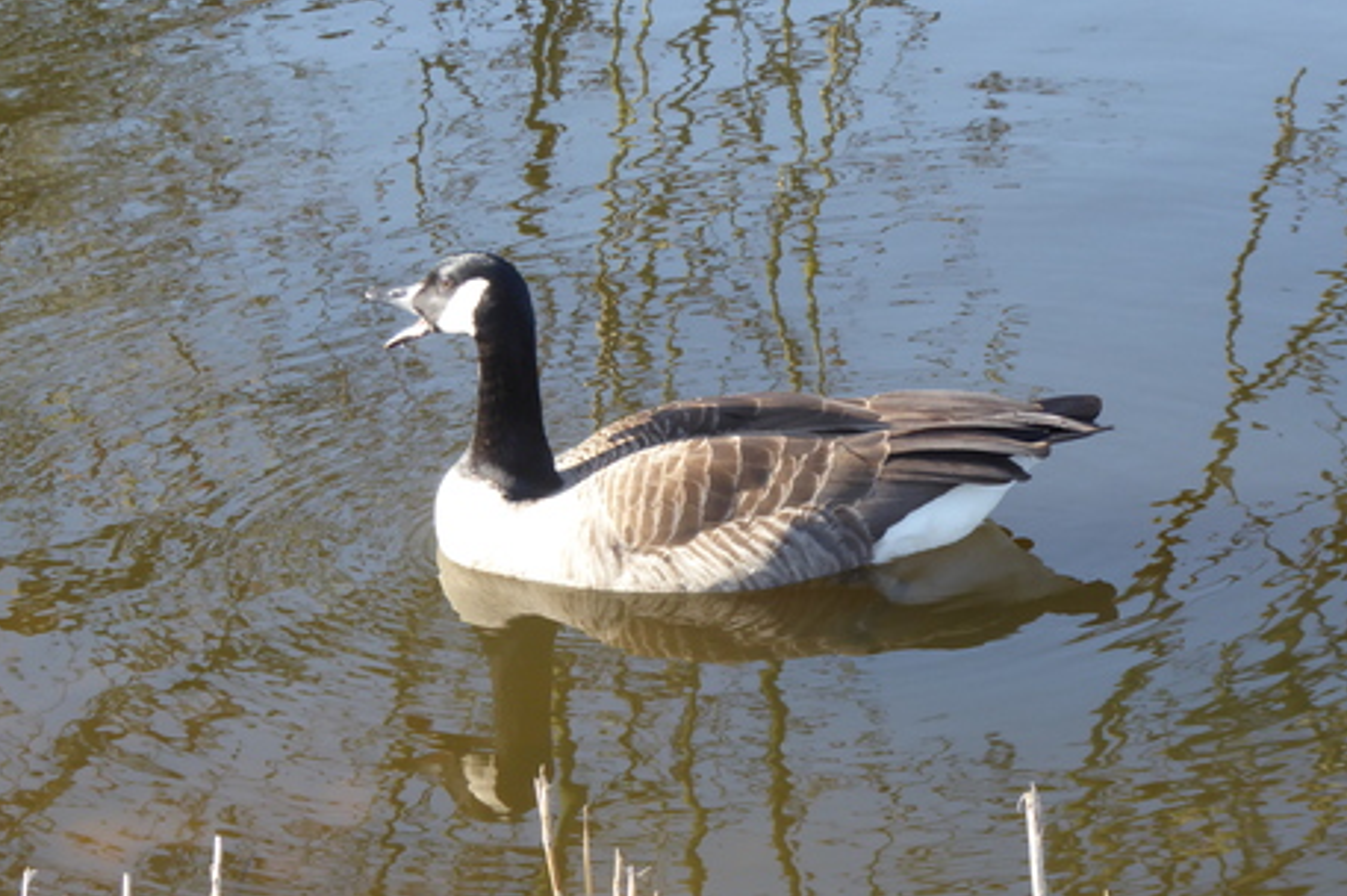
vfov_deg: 7.8
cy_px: 461
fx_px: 6580
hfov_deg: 11.7
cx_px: 672
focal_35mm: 176
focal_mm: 27.1
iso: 200
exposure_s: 1/160
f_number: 5.4
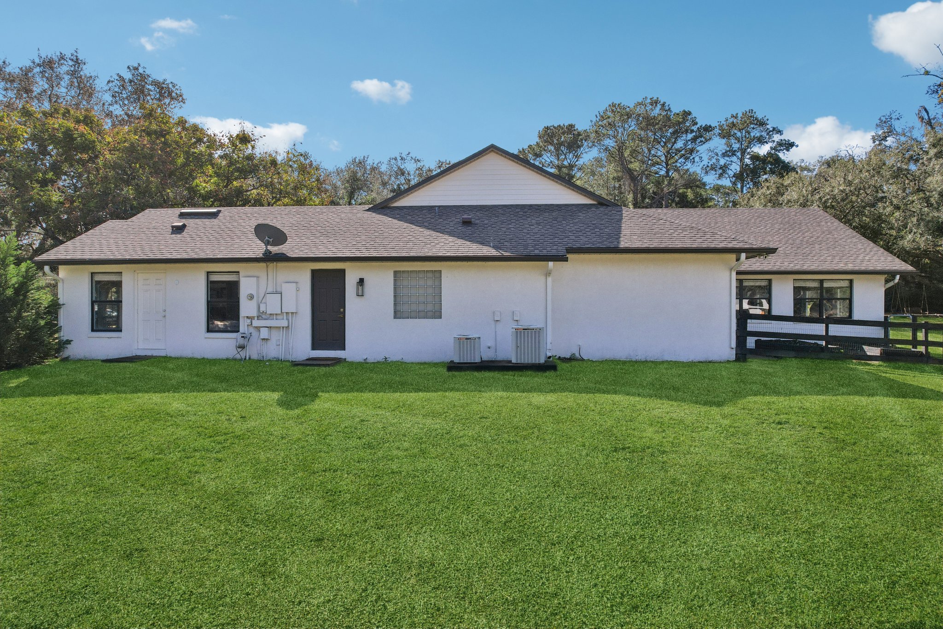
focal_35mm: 22
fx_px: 576
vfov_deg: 57.2
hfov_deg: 78.6
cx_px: 472
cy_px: 314
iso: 100
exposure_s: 1/2000
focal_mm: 8.4
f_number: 2.8
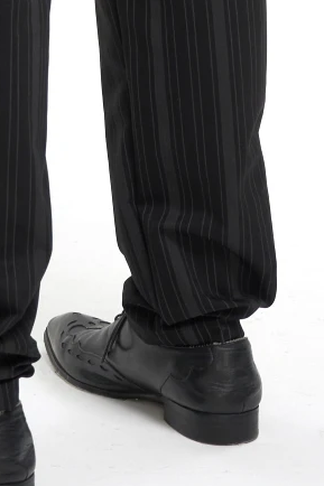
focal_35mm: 201
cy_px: -186
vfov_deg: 10.0
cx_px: 8
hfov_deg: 6.8
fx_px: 2709
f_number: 5
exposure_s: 1/100
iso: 160
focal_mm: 43
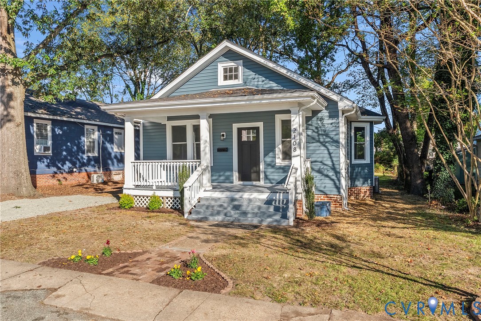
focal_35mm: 26
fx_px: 347
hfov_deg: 69.4
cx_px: 240
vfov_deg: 49.6
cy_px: 160
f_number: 8
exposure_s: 1/200
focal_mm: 26
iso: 800
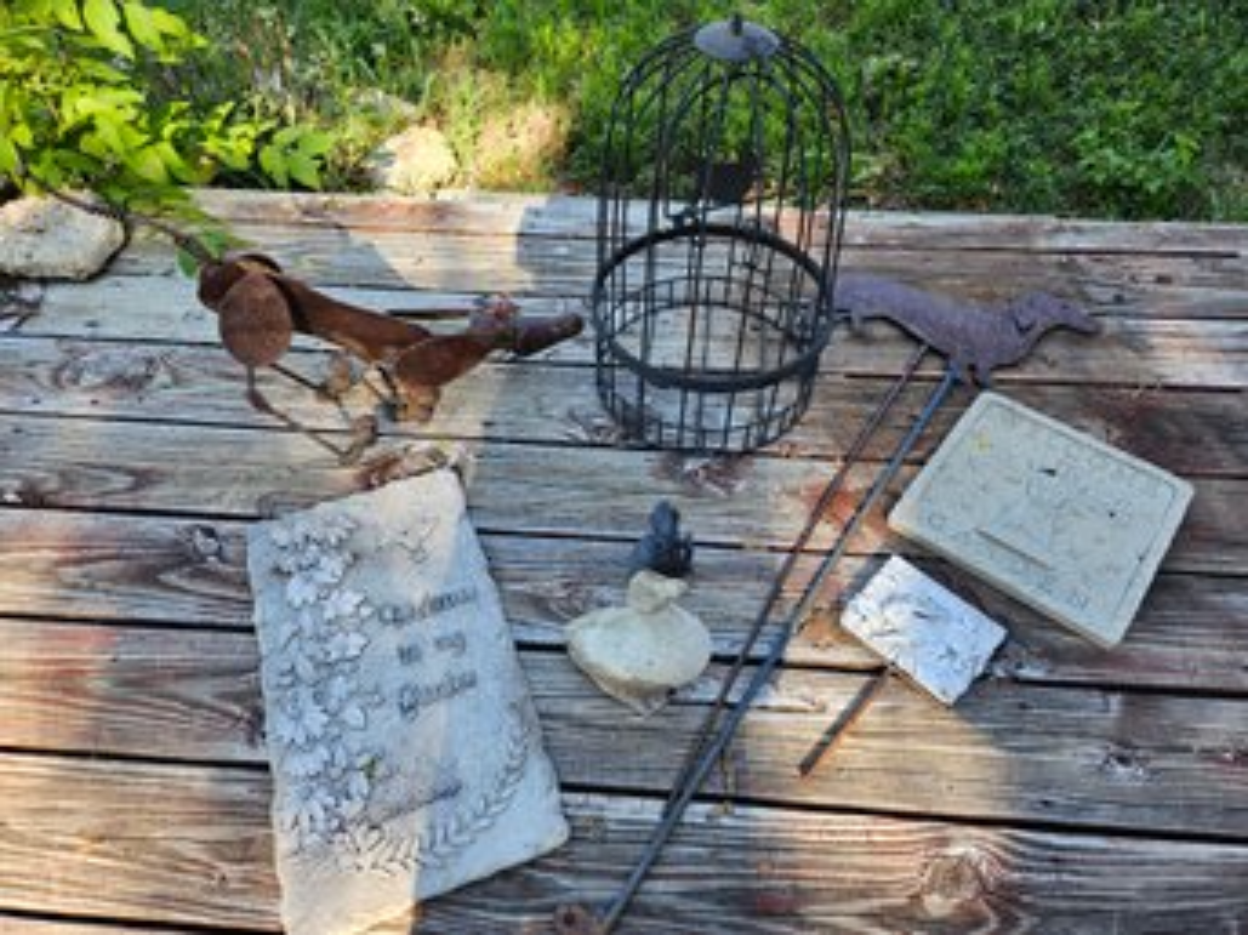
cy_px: 468
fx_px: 829
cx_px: 624
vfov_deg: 58.8
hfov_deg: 73.9
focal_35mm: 23
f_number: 1.8
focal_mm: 5.4
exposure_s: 1/140
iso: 25
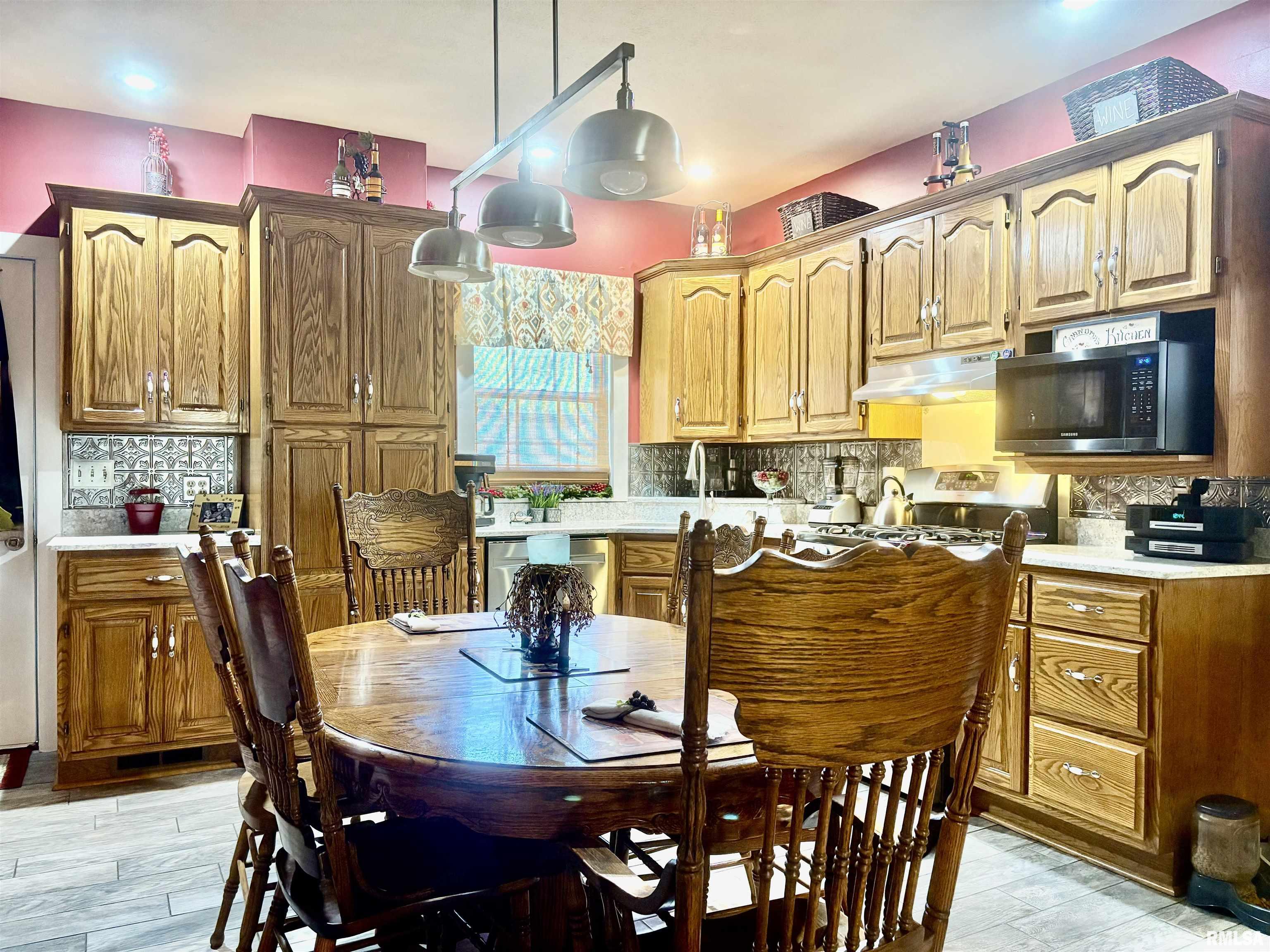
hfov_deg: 67.3
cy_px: 476
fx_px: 954
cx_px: 635
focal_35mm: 26
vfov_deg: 53.1
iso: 320
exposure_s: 1/60
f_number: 1.6
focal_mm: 5.96
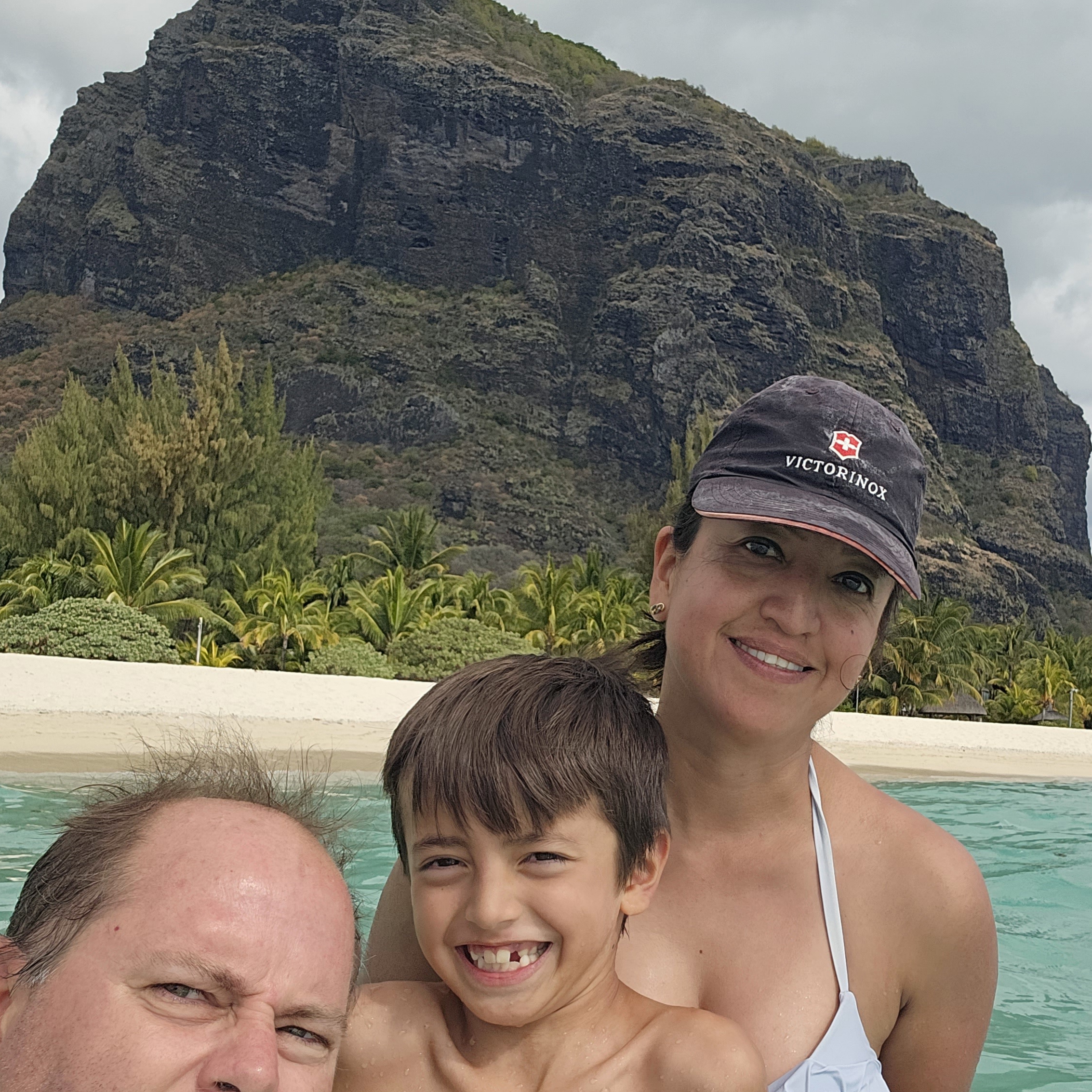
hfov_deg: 42.5
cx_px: 680
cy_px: 672
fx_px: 1392
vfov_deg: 42.6
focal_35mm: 39
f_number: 2.2
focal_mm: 3.3
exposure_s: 1/1189
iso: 25
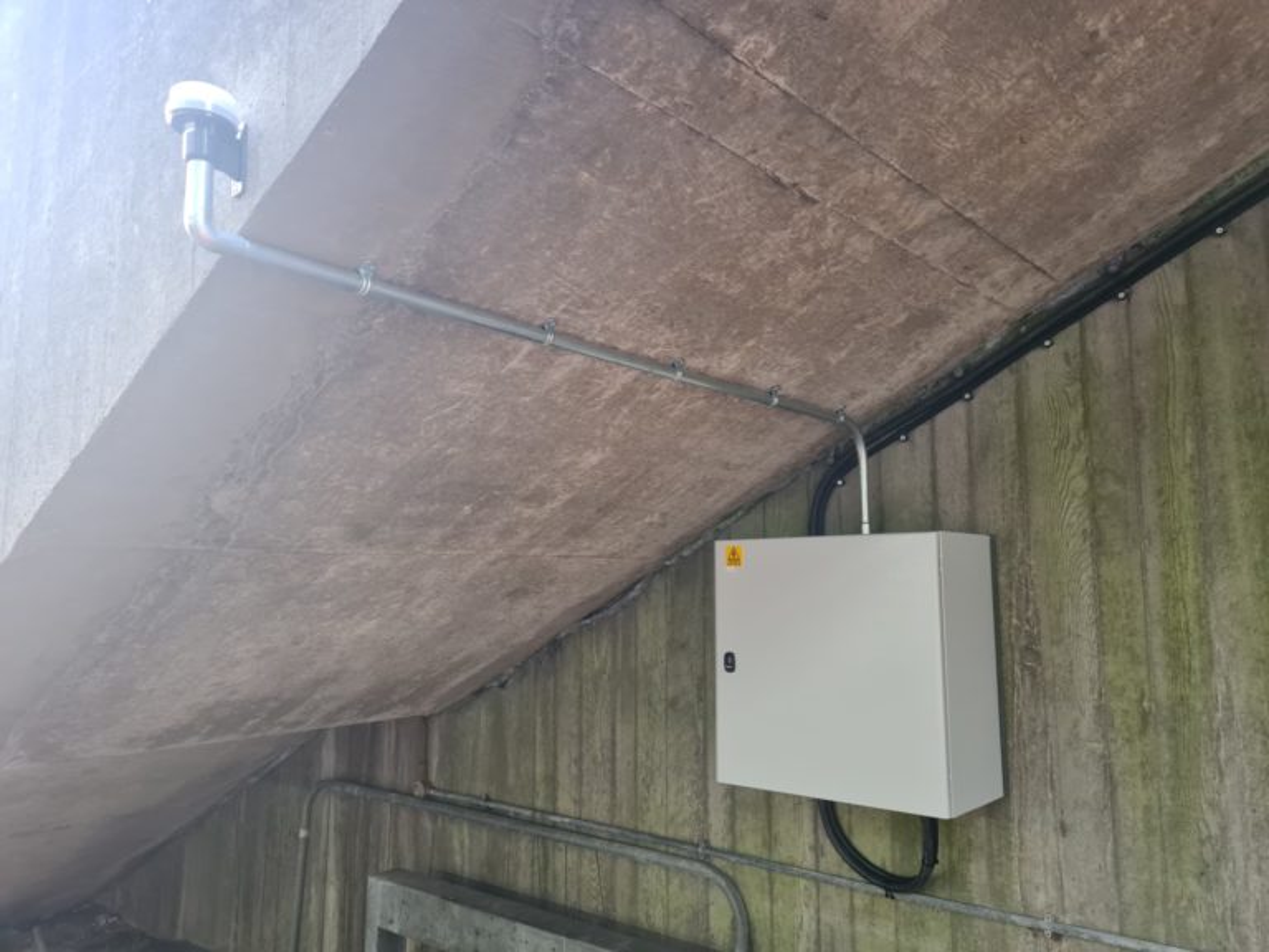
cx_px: 634
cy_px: 476
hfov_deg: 67.3
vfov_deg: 53.1
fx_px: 953
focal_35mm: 26
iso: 320
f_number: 1.8
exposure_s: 1/50
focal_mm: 5.4
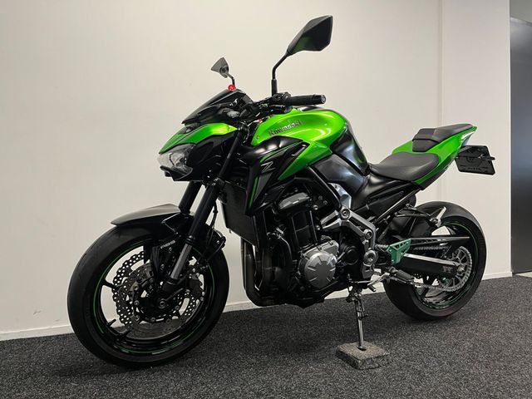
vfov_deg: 53.1
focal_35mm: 26
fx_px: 400
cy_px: 200
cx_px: 266
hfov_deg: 67.3
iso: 80
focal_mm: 5.1
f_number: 1.6
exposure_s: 1/50
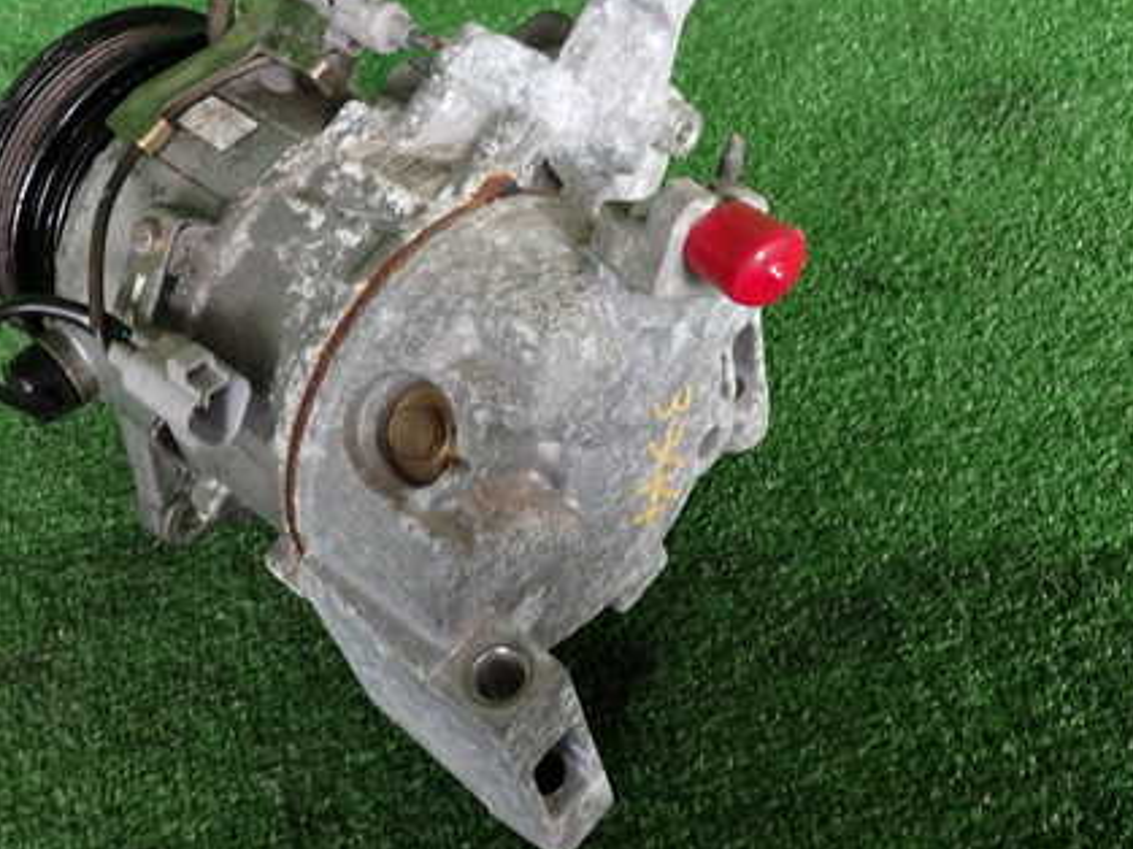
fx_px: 1407
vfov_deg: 33.4
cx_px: 462
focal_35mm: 43
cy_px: 319
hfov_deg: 43.7
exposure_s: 1/60
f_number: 2.3
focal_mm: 5.4
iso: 160
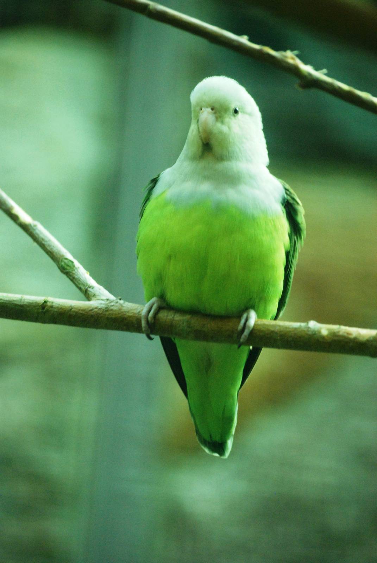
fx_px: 3524
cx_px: 188
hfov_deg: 6.1
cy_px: 282
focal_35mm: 225
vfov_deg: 9.1
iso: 1600
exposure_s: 1/160
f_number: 4.5
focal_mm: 150
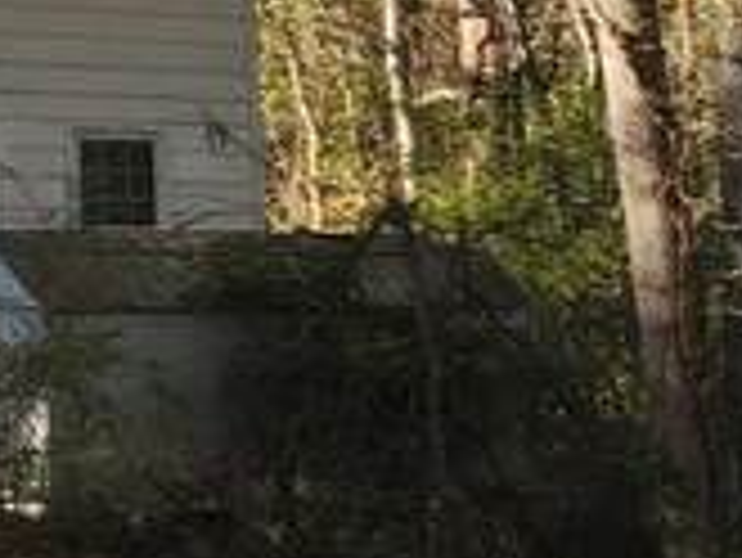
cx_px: 2712
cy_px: 414
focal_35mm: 178
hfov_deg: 8.1
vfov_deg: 8.3
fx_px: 3818
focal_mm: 5.4
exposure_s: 1/225
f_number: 1.8
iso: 20
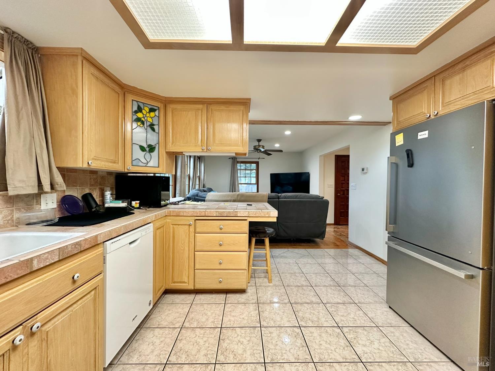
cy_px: 186
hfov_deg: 102.1
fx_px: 200
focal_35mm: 14
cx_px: 248
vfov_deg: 85.7
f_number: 2.2
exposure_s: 1/60
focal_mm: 2.22
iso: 200
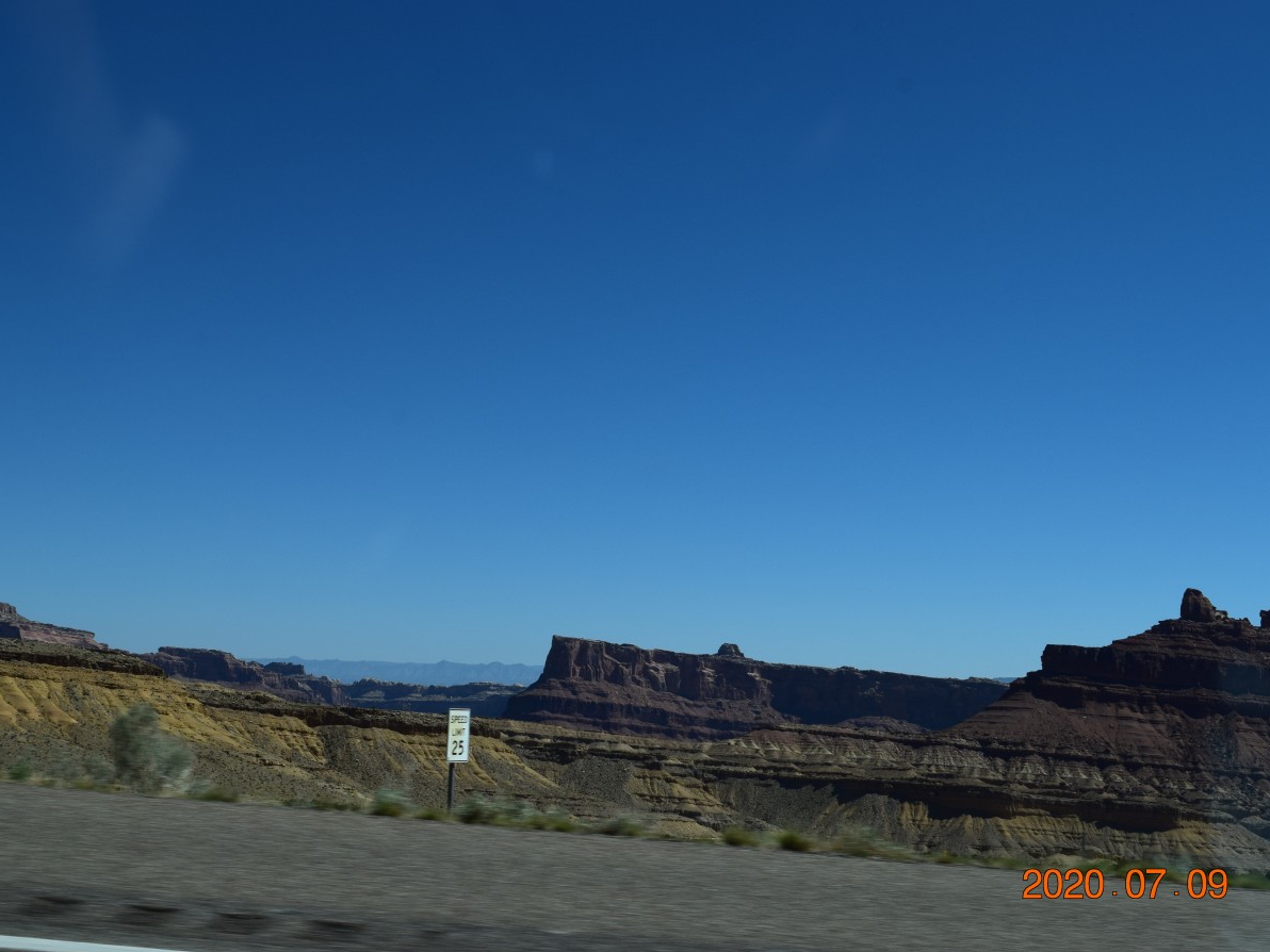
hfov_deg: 38.9
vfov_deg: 29.7
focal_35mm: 49
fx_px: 1798
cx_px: 645
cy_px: 477
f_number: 11
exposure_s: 1/500
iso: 250
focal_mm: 30
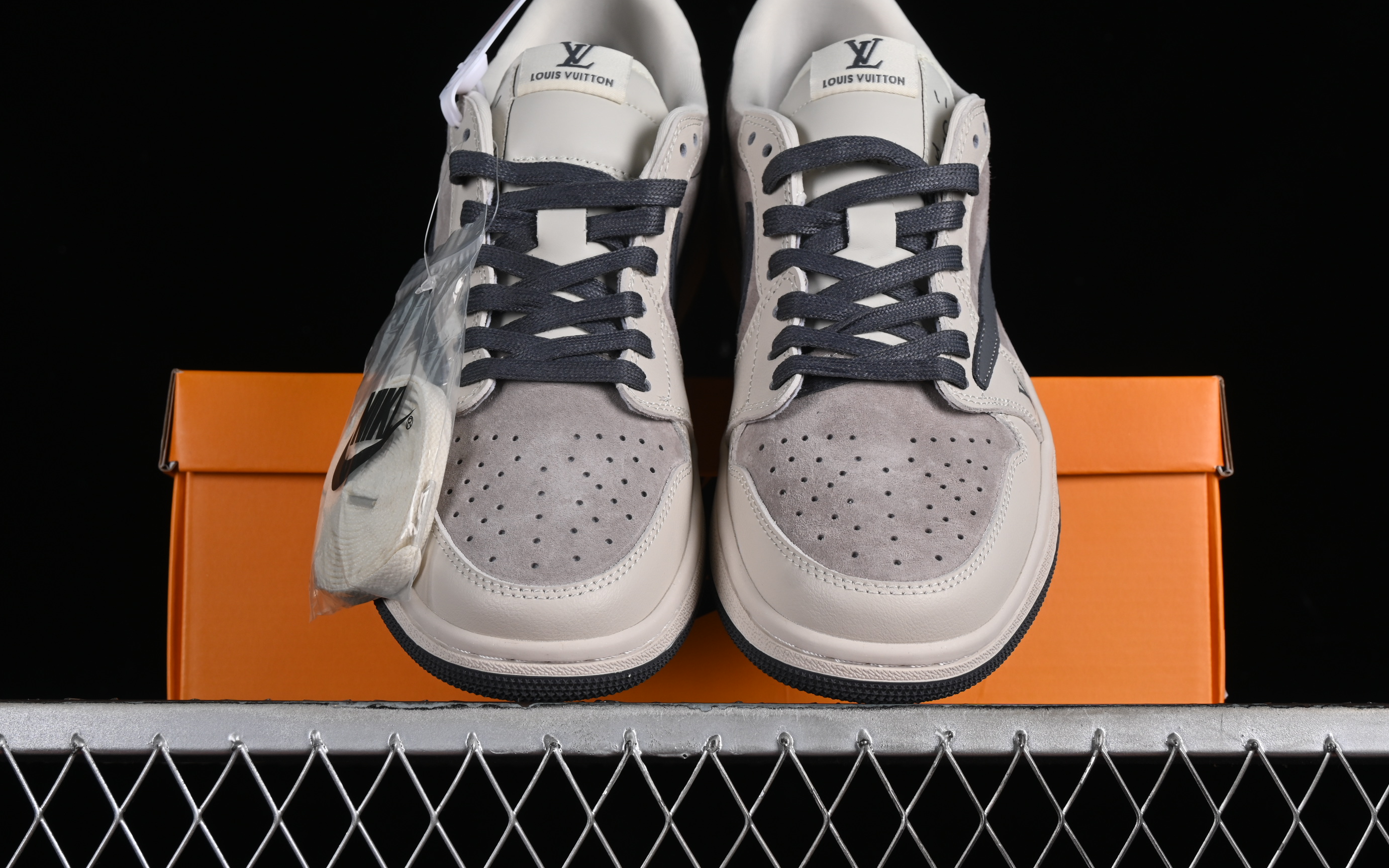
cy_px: 413
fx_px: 2915
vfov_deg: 16.9
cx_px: 696
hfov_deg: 26.8
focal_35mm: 77
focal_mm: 50
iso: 160
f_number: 8
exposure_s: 1/80
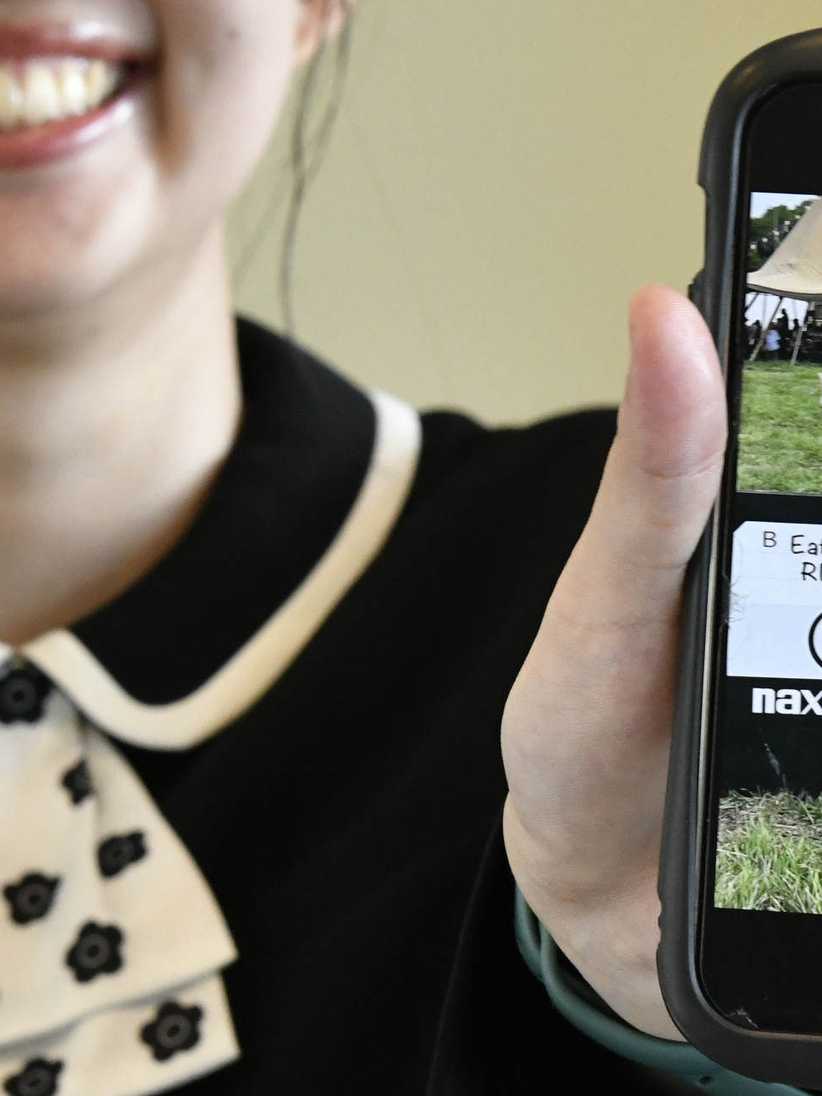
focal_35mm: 173
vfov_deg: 11.4
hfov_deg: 8.6
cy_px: 424
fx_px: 5477
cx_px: 338
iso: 3200
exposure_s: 1/80
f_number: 8
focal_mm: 56
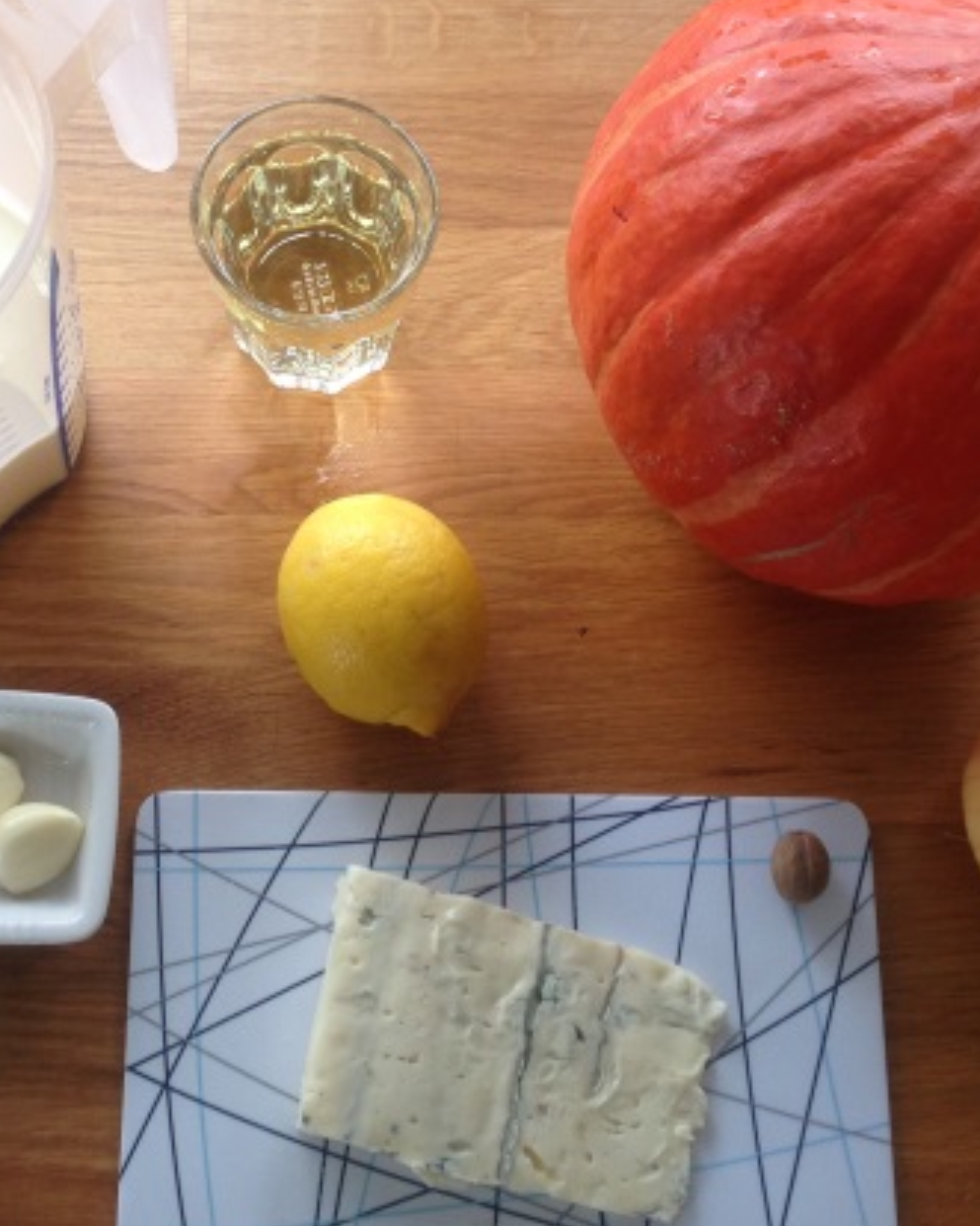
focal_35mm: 55
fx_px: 1995
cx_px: 355
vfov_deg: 34.1
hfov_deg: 27.5
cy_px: 660
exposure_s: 1/40
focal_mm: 4.12
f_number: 2.4
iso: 50
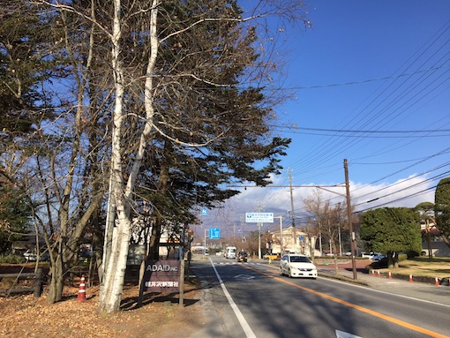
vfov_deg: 48.3
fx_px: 377
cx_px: 225
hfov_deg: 61.6
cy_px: 169
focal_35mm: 29
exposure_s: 1/1522
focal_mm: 4.15
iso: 32
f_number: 2.2
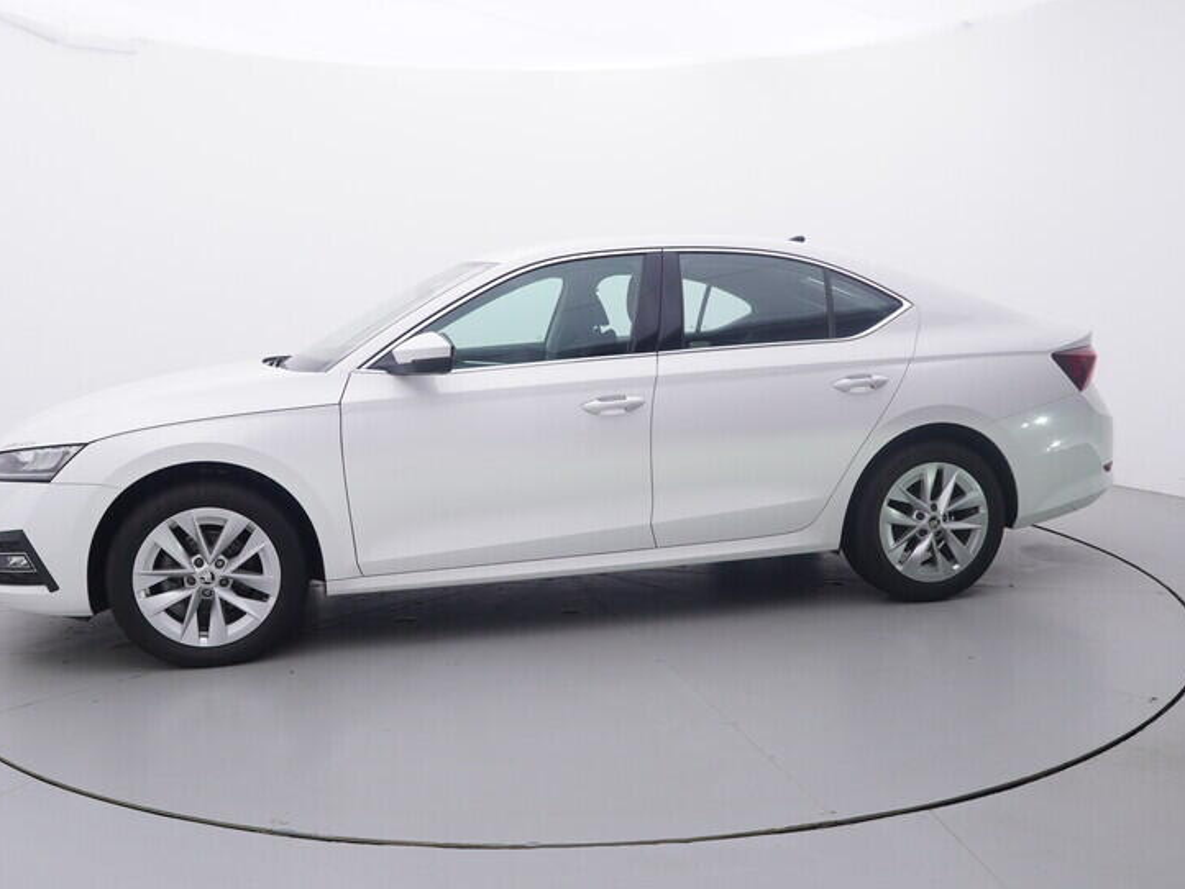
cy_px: 426
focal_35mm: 31
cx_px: 561
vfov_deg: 45.9
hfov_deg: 58.8
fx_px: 1051
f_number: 5
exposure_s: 1/80
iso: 200
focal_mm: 15
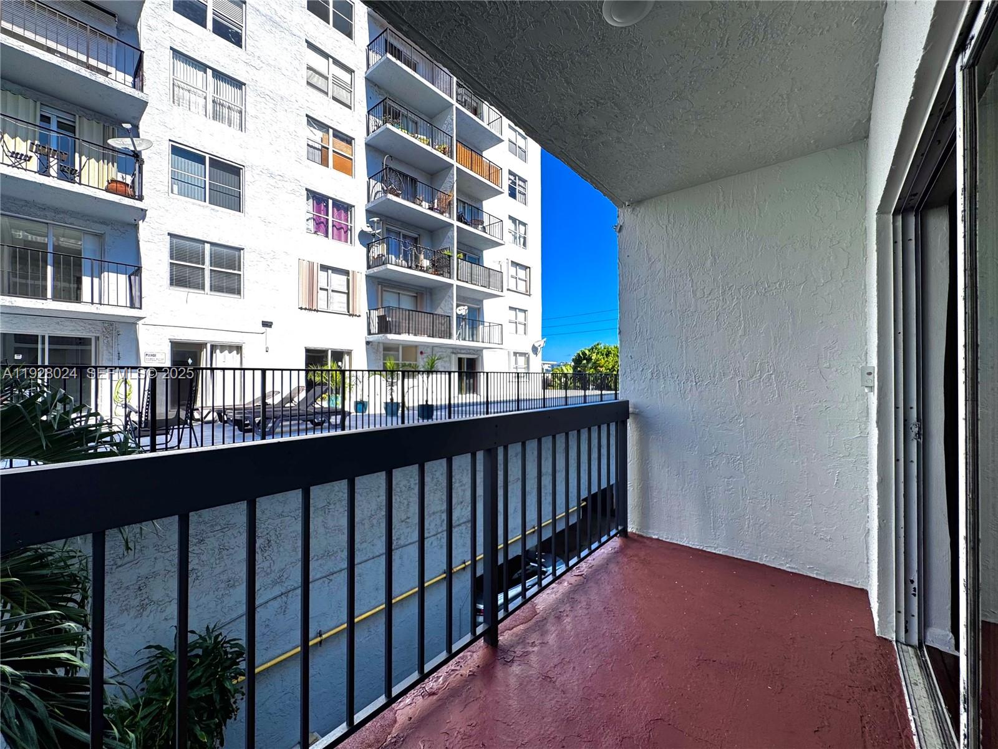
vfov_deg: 85.7
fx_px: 404
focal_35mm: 14
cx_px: 499
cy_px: 374
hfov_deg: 102.1
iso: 50
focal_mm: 2.22
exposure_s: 1/476
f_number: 2.2
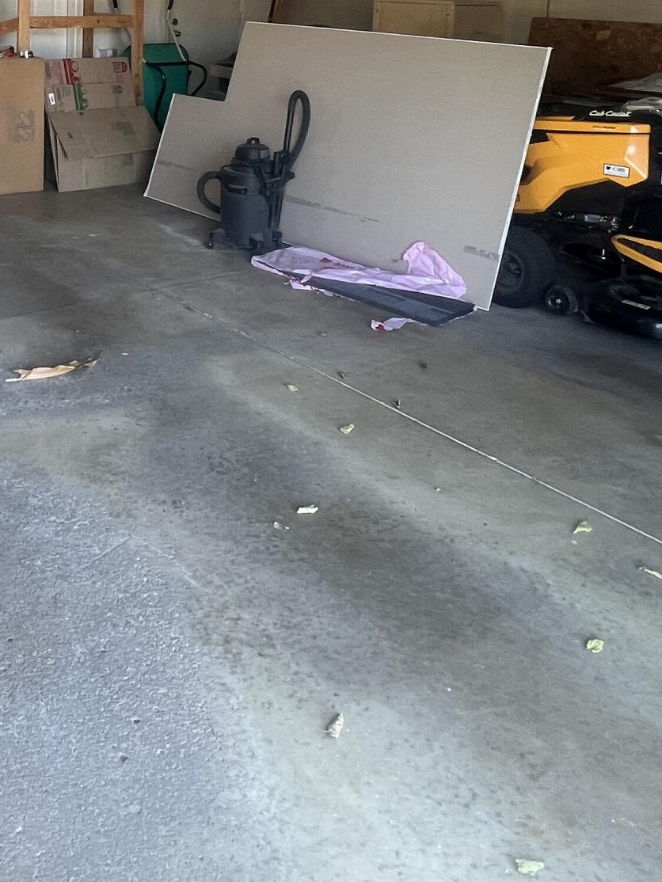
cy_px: 75
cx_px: 94
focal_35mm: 35
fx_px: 892
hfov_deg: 38.5
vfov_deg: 46.9
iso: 100
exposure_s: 1/99
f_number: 1.8
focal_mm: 1.57
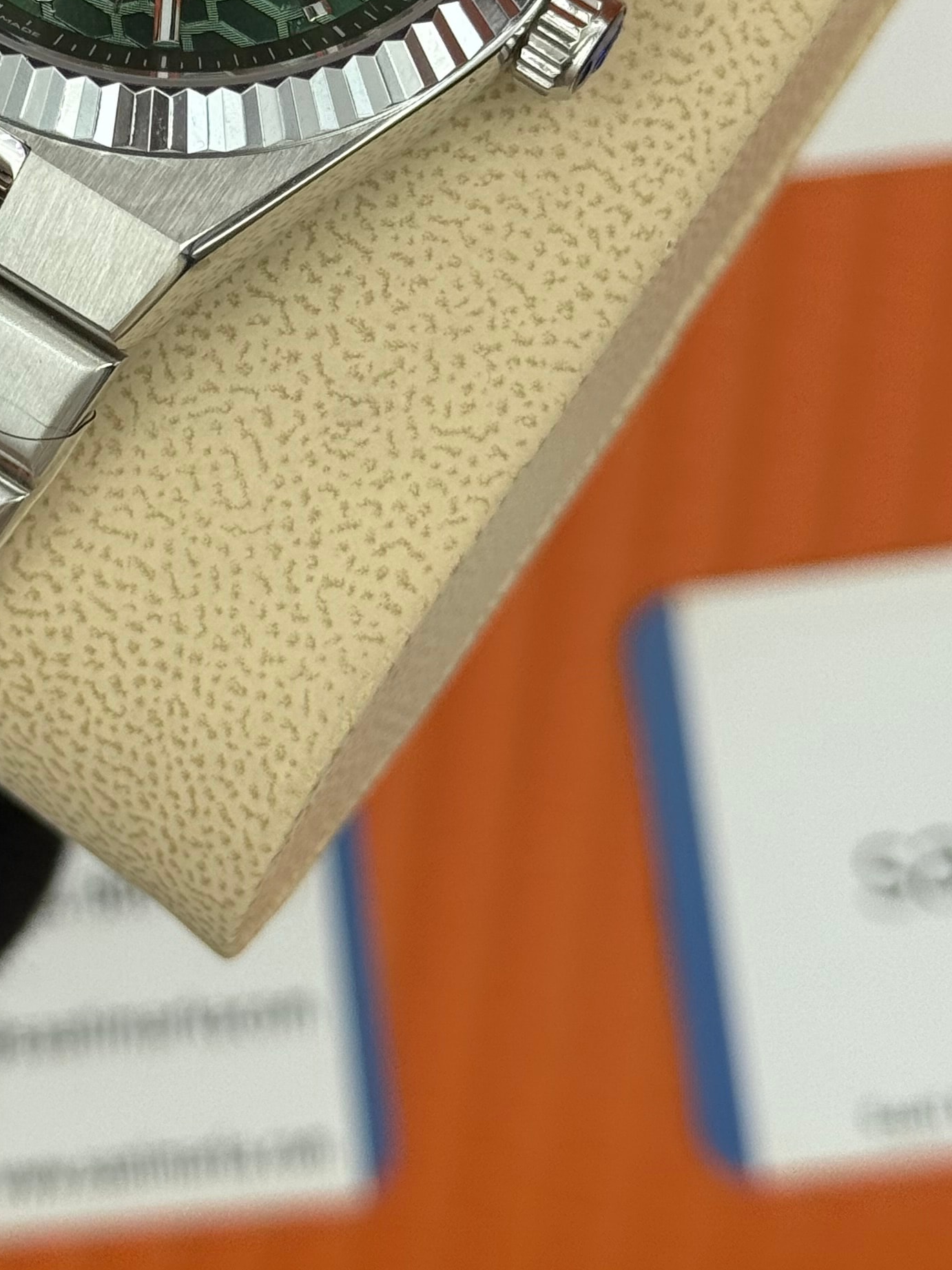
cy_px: 84
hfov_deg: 13.9
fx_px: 3851
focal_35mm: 105
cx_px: 65
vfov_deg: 18.4
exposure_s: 1/747
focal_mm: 6.76
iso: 64
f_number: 1.78
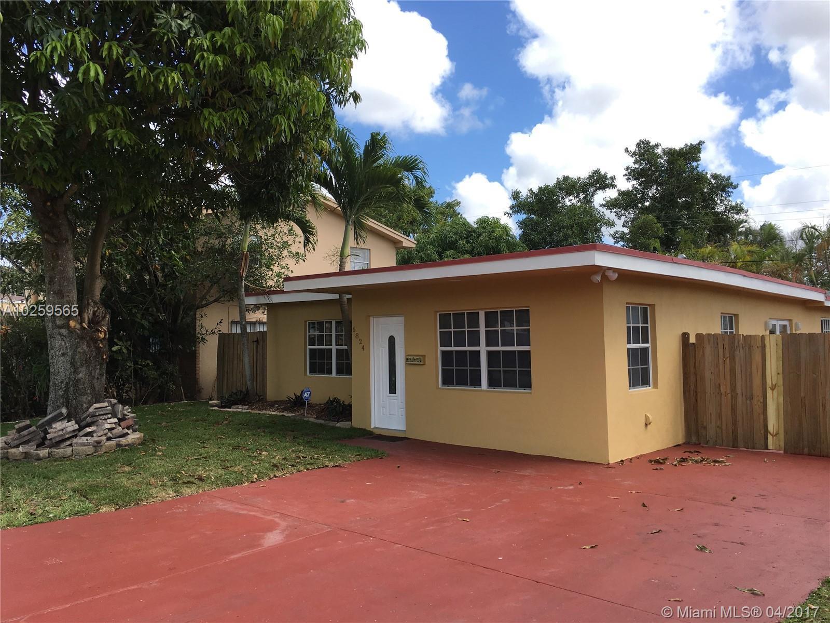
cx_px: 415
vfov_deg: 48.2
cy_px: 312
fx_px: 695
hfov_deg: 61.7
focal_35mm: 29
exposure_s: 1/884
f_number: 2.2
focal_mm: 4.15
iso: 25
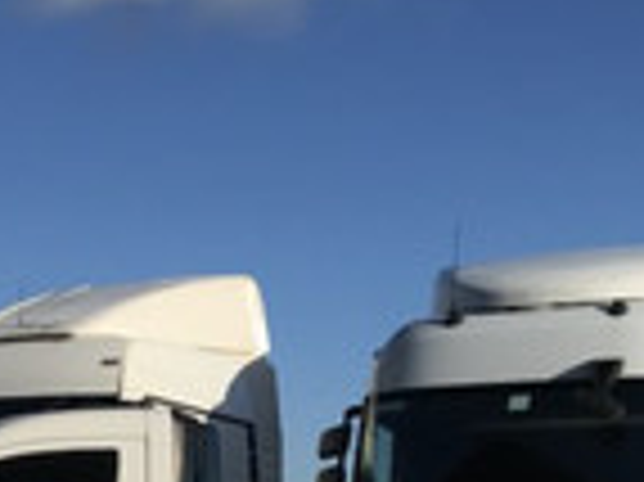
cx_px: 63
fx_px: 1822
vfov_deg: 14.5
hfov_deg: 19.7
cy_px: 610
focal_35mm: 98
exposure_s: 1/4000
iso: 20
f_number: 1.8
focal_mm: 3.99
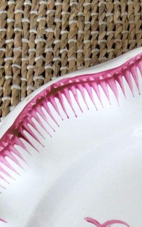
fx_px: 836
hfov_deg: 9.5
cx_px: 207
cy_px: 292
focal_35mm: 135
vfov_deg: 14.8
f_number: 2.4
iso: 50
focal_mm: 3.3
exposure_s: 1/25
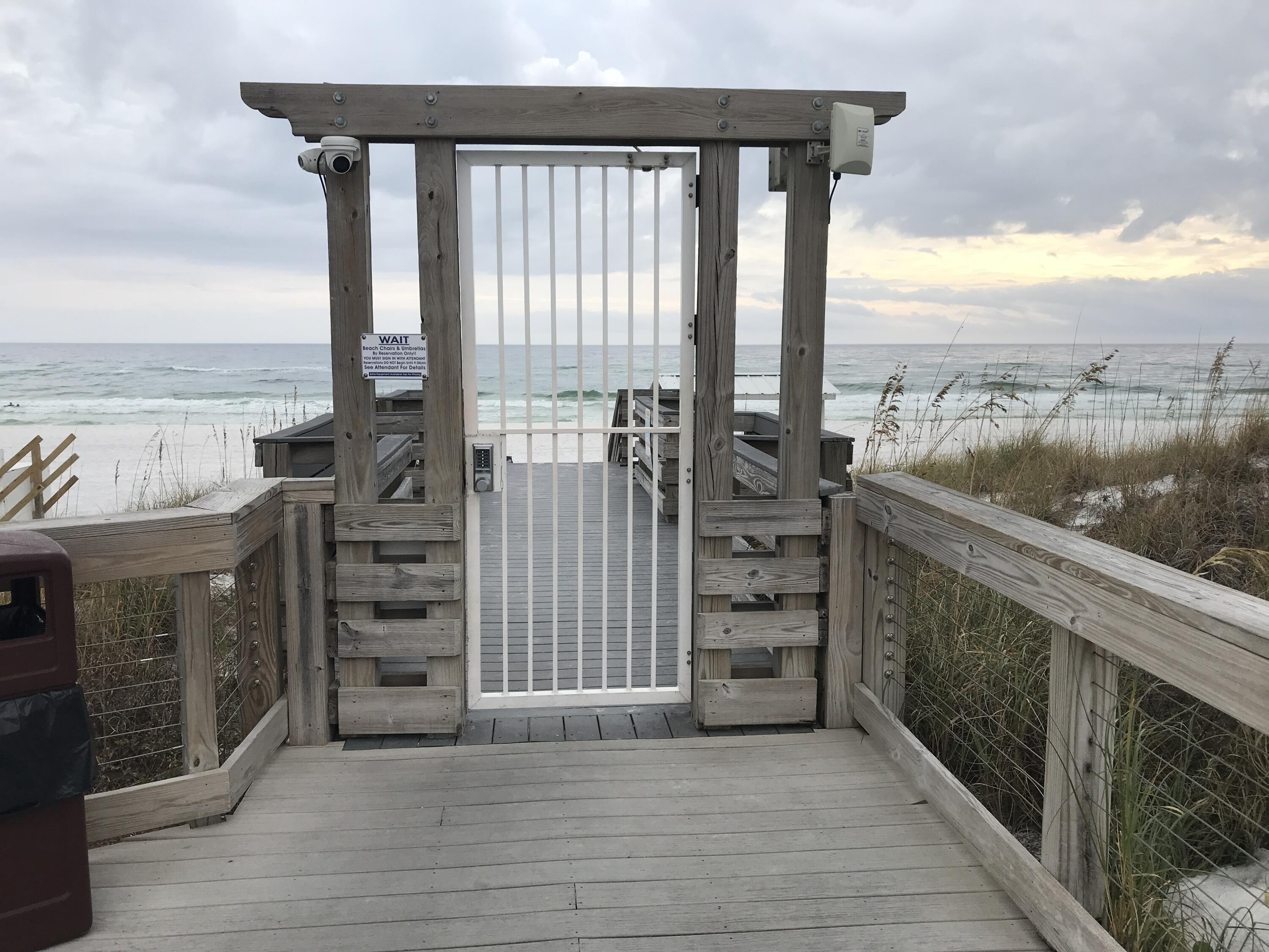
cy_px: 476
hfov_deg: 63.4
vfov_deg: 49.7
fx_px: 1026
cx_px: 634
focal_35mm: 28
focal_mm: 3.99
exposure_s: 1/894
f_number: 1.8
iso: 20
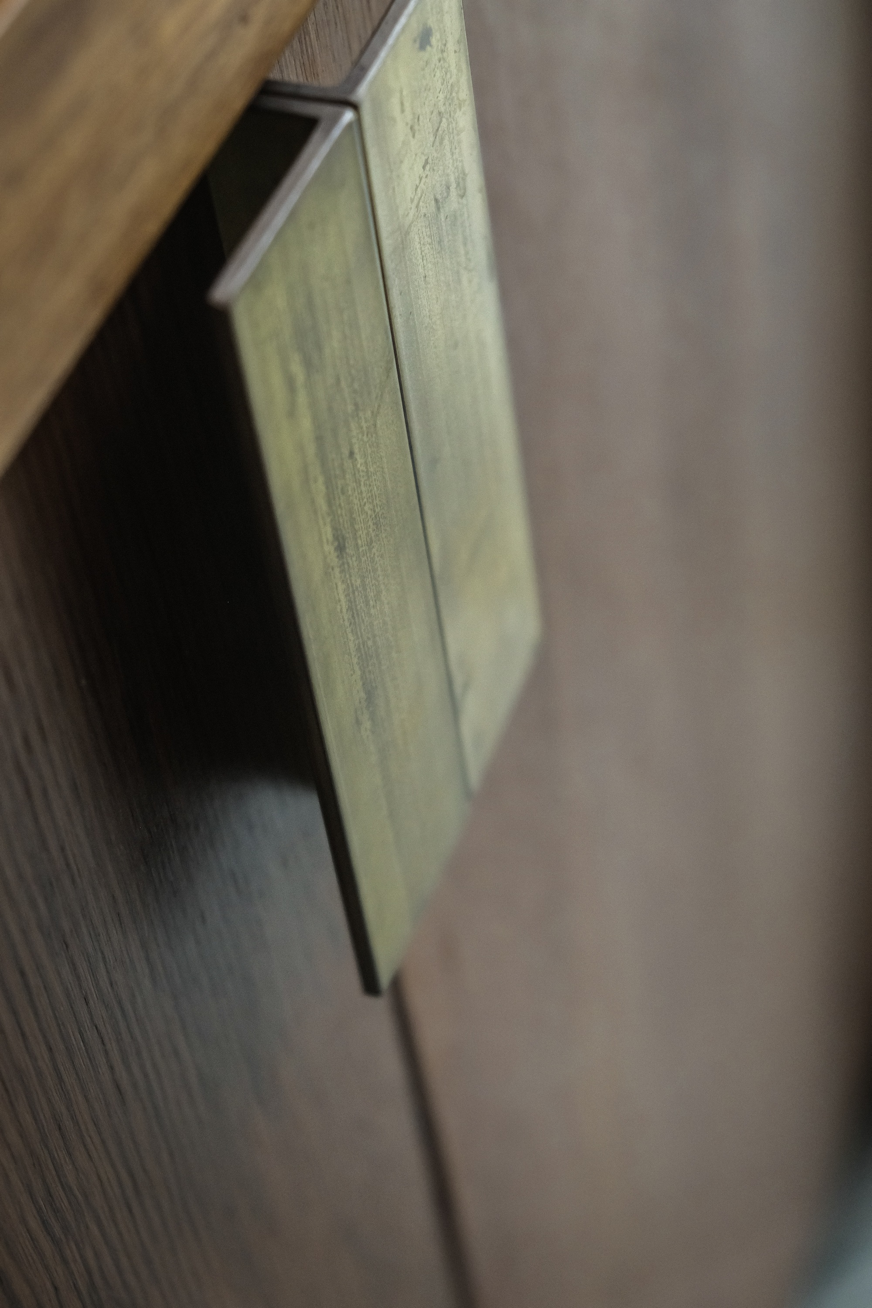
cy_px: 654
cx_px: 436
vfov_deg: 30.1
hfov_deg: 20.3
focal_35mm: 67
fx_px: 2434
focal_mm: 44.4
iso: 2000
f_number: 4
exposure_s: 1/160
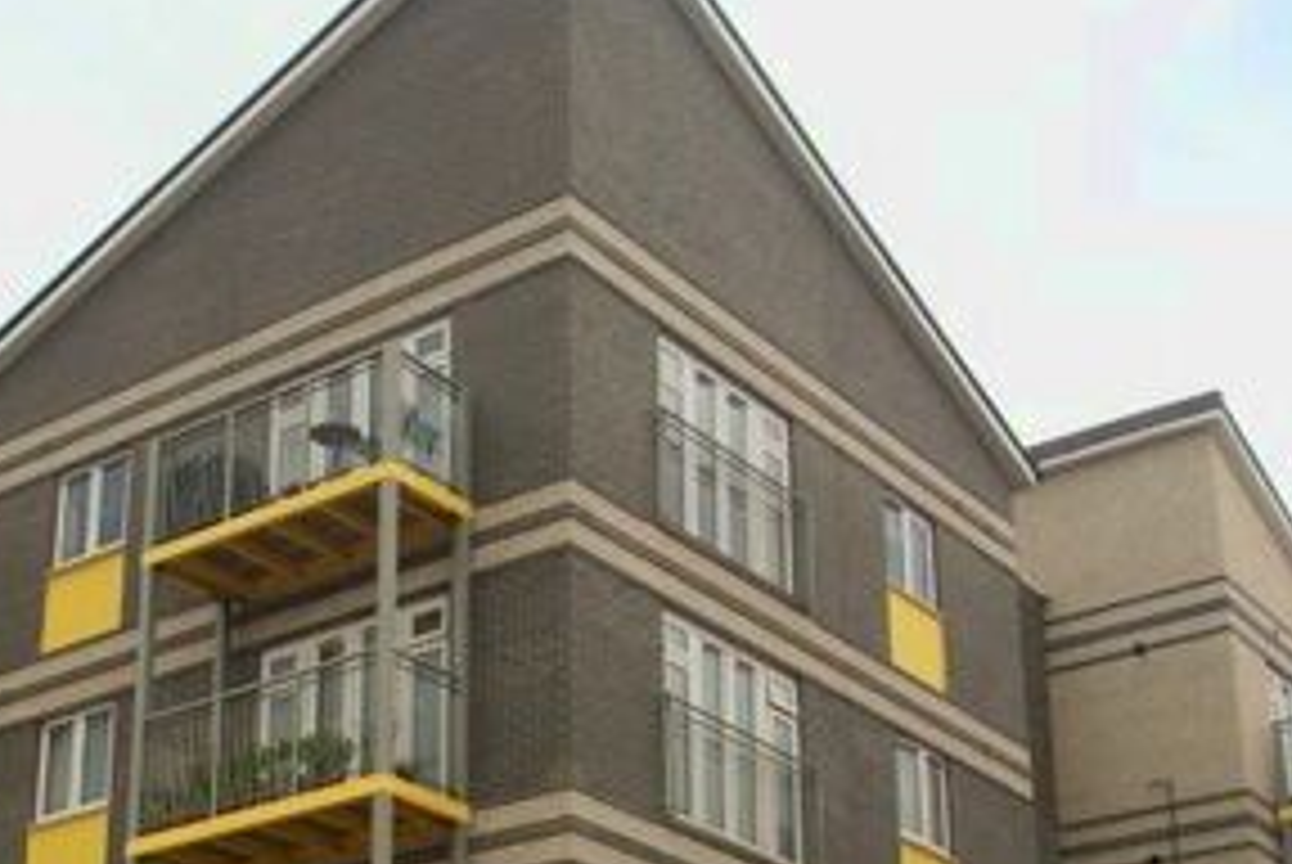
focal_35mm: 62
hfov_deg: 32.1
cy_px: 821
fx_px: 2235
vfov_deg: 21.3
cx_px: 495
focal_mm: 17
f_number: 10
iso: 100
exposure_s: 1/100
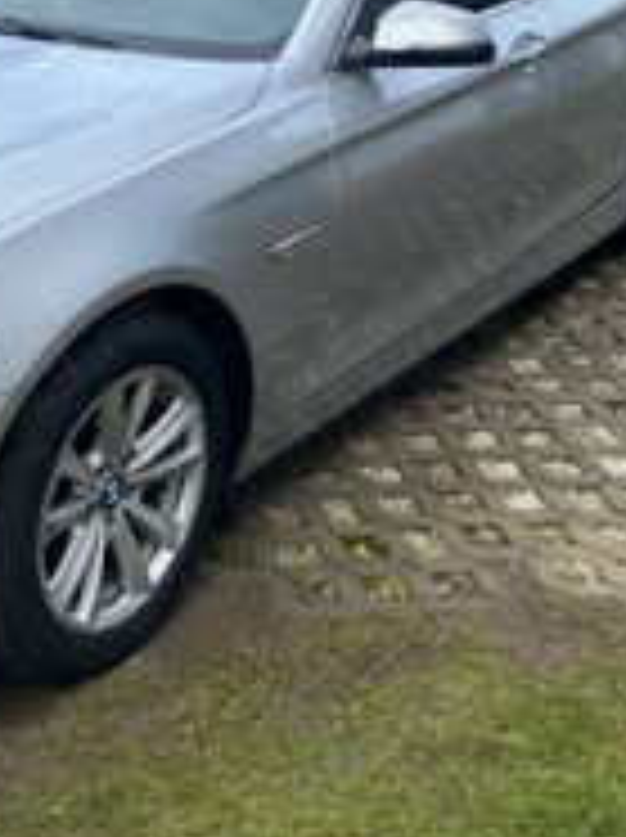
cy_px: 108
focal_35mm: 56
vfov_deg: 32.9
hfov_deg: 25.5
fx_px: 1353
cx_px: 104
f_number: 1.8
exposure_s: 1/591
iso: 32
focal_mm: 4.25
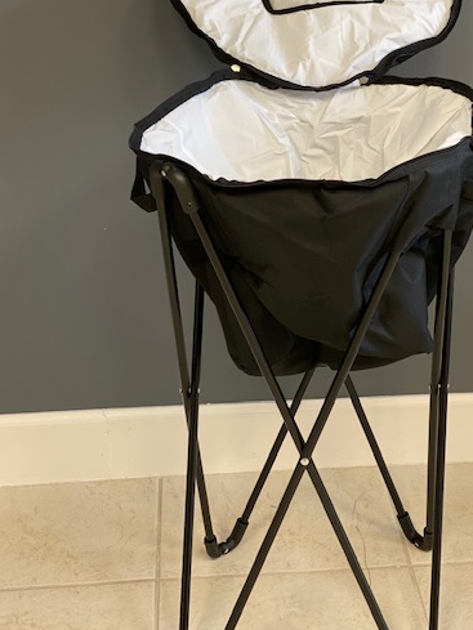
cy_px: 243
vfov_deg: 28.5
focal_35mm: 68
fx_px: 1238
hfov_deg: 21.6
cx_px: 290
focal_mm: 6
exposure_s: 1/40
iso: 125
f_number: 2
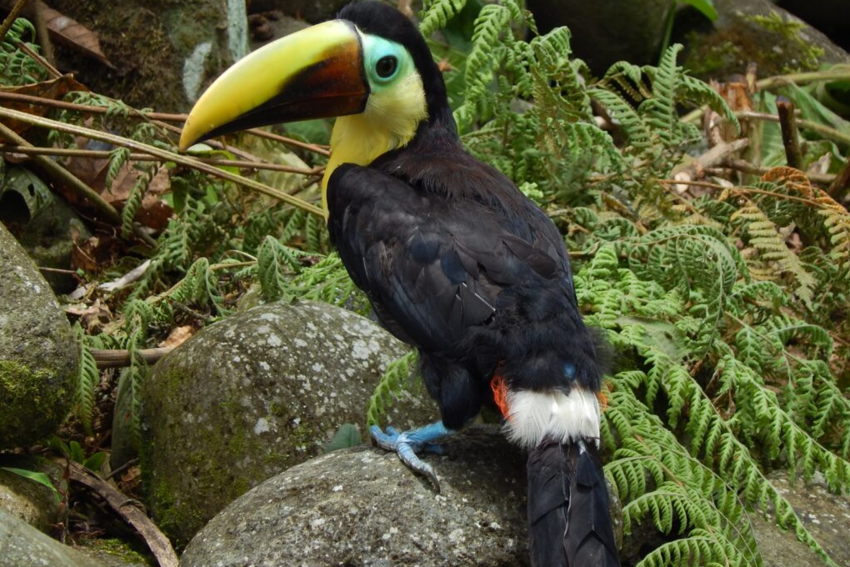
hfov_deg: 3.6
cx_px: 426
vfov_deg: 2.4
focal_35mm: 574
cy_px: 289
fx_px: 13552
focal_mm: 97.9
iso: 125
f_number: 5.8
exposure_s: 1/320
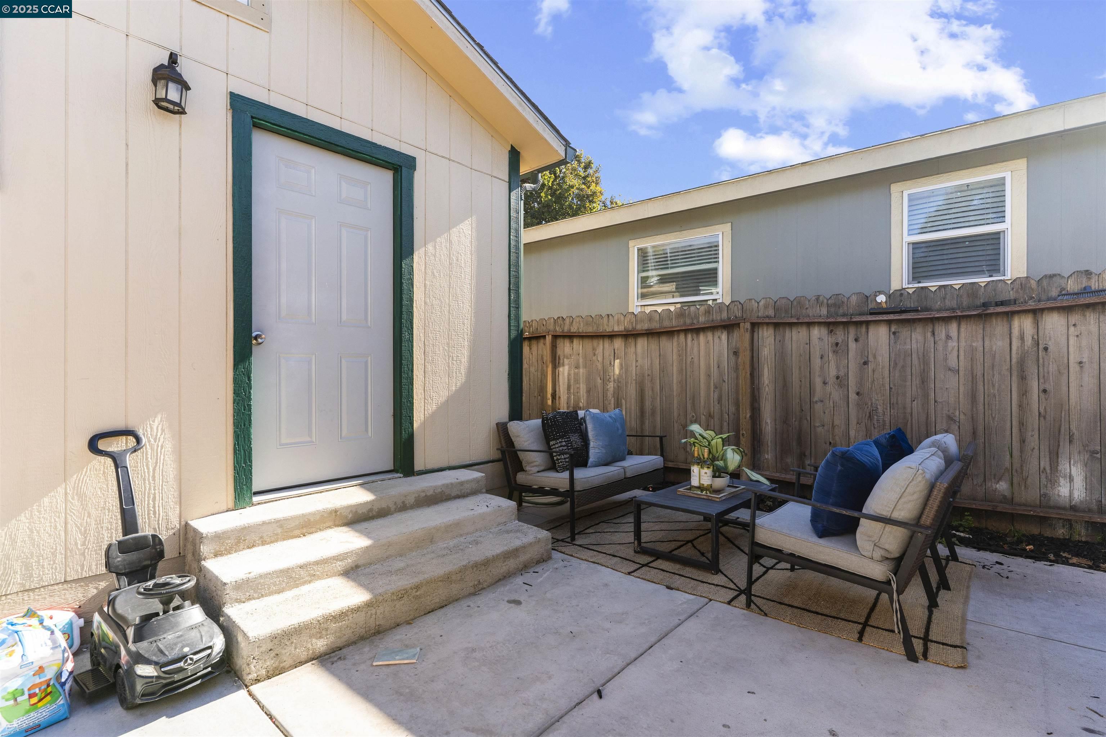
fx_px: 522
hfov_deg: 93.3
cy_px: 368
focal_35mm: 17
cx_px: 553
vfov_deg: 70.4
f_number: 6.3
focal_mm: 17
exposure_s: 1/500
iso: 400
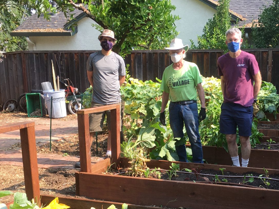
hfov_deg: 34.6
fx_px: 443
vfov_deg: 26.0
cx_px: 185
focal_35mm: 55
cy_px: 172
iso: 25
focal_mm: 4.15
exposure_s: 1/373
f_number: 2.2
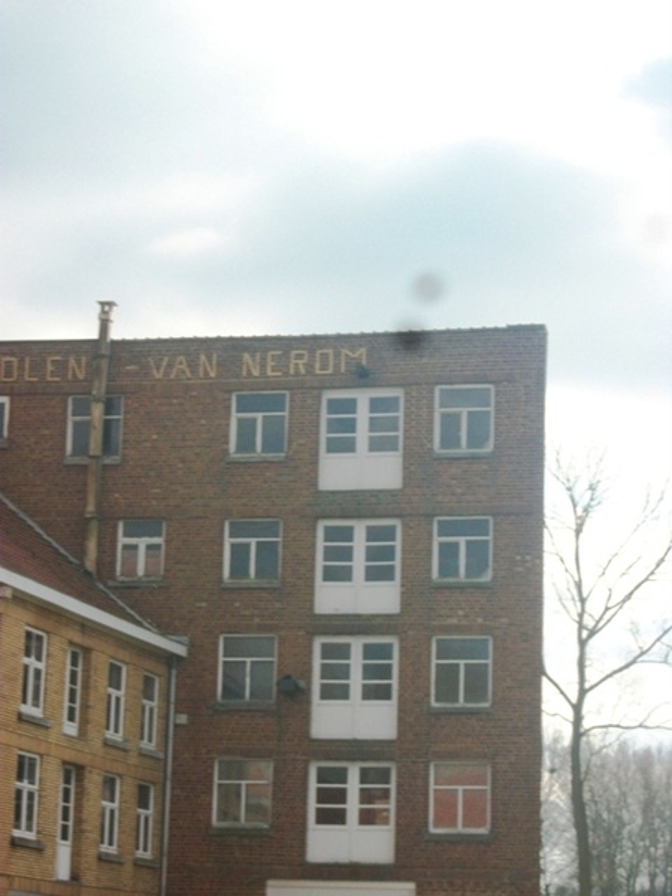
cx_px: 336
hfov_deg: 15.4
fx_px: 2485
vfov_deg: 20.4
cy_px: 448
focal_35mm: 96
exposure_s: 1/50
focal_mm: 17.1
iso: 80
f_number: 16
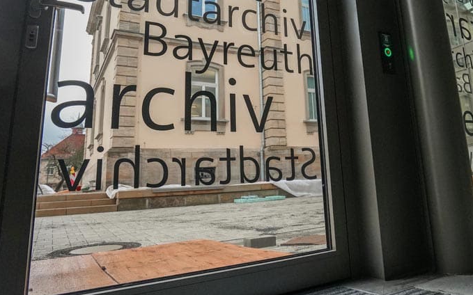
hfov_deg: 62.9
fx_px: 374
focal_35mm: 29
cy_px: 91
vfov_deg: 42.4
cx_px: 318
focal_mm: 16
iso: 3200
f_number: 5.6
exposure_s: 1/500
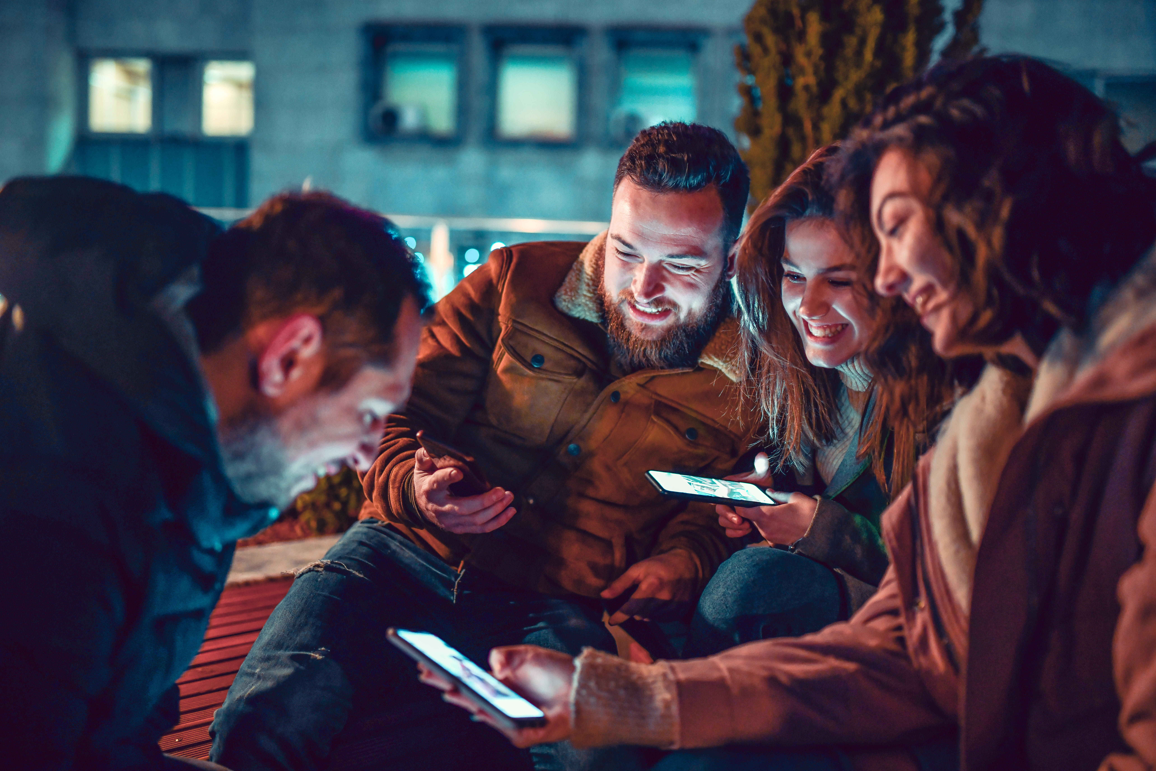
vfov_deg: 37.9
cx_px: 578
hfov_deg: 54.4
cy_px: 386
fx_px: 1124
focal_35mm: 35
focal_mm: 35
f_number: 1.4
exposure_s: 1/100
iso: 1250
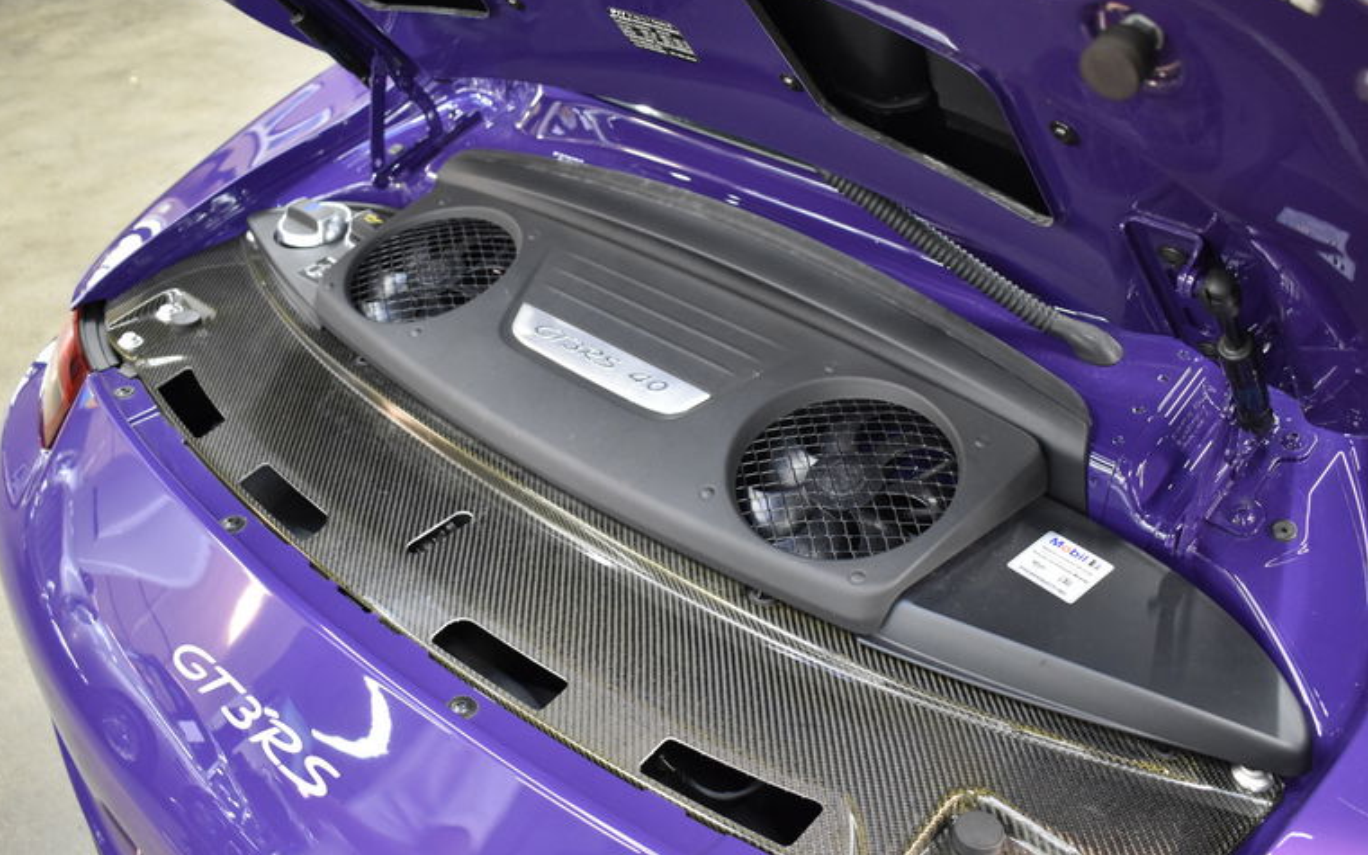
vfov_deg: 35.8
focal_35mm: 36
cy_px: 437
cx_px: 679
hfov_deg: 54.6
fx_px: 1324
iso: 1800
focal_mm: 23
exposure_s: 1/40
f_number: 3.8
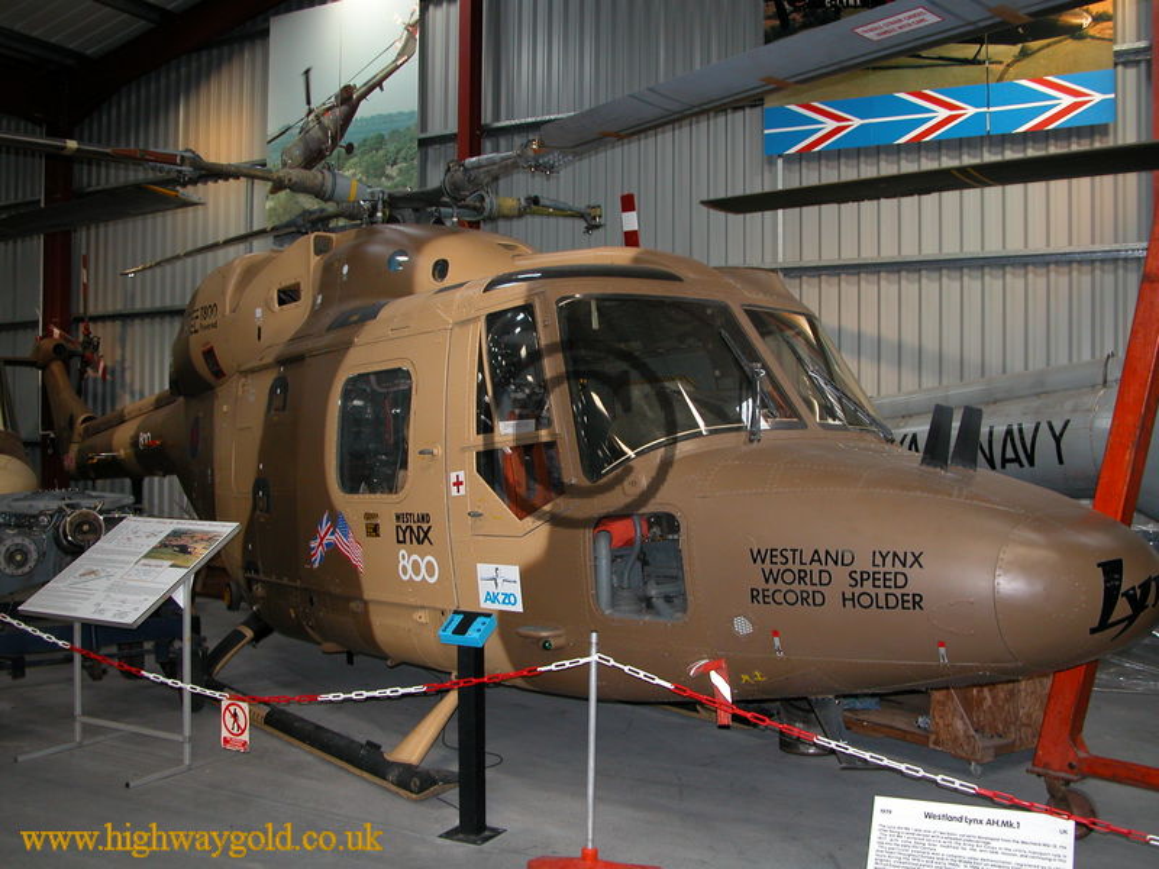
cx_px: 580
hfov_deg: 52.6
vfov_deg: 40.7
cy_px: 434
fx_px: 1172
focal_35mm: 35
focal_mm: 8.9
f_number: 2.8
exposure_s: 1/60
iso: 200
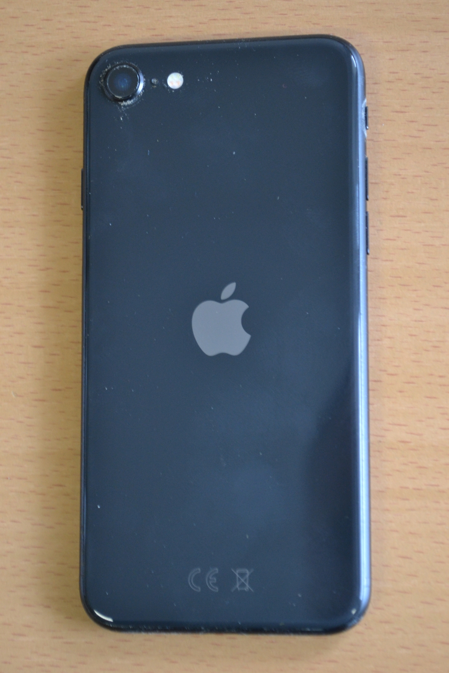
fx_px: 1543
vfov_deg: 24.6
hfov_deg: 16.6
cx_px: 224
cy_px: 336
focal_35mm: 82
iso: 1100
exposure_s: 1/15
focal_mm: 55
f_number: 5.6
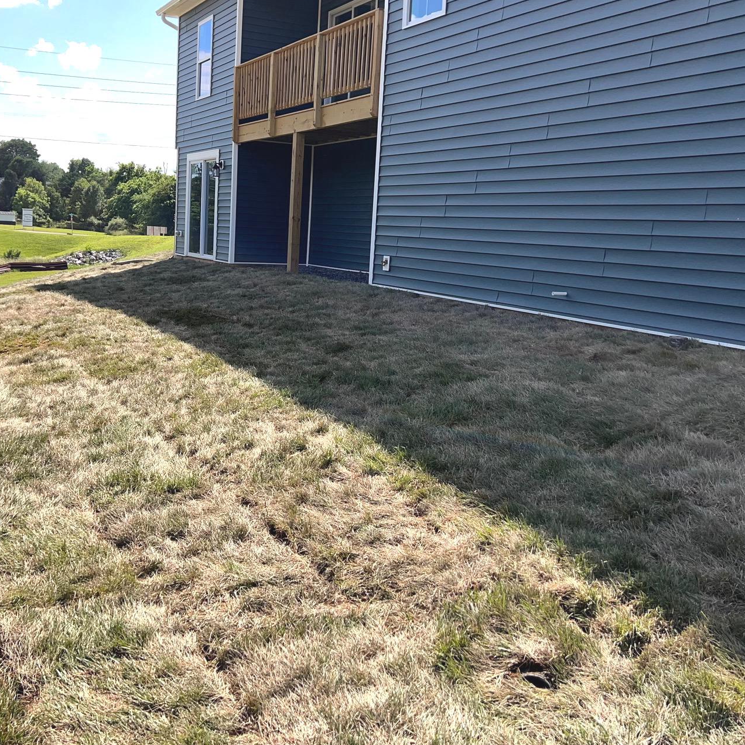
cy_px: 309
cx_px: 304
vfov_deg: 44.8
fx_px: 901
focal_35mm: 37
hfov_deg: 44.7
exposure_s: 1/3257
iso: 40
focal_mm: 5.7
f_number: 1.5
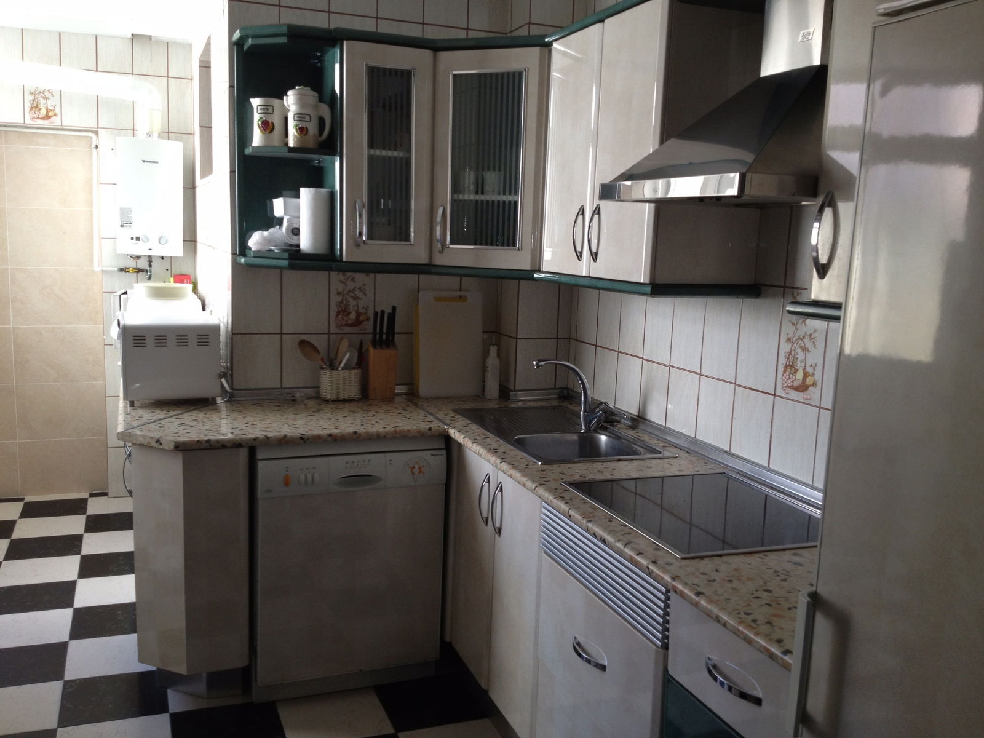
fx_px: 995
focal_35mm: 35
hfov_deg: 52.6
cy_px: 369
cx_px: 492
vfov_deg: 40.7
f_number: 2.4
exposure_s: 1/60
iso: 64
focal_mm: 4.28
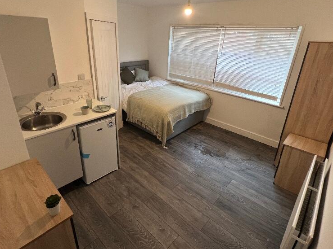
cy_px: 110
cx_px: 159
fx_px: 173
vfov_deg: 71.3
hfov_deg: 87.7
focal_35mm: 18
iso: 160
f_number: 1.8
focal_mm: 1.57
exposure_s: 1/50
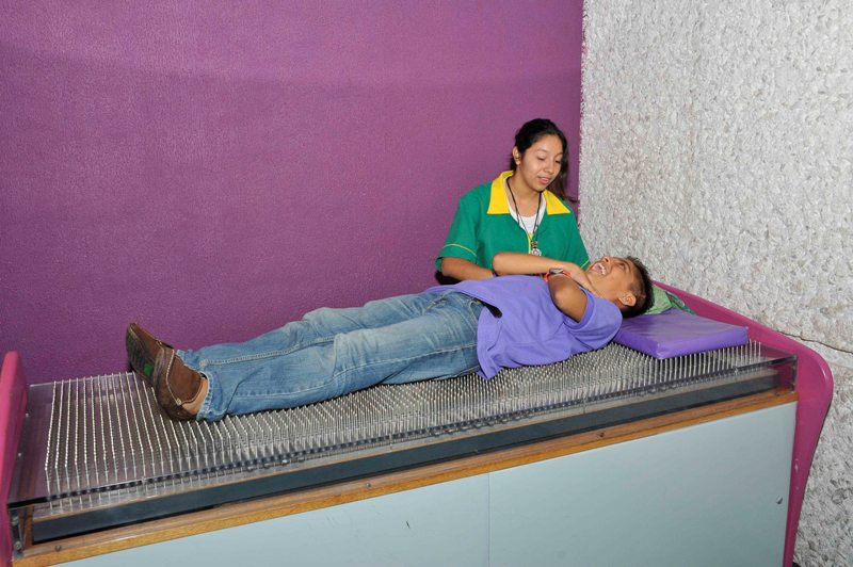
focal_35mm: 32
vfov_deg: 41.0
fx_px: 758
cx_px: 426
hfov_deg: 58.8
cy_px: 284
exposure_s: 1/250
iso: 1250
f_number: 8
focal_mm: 32
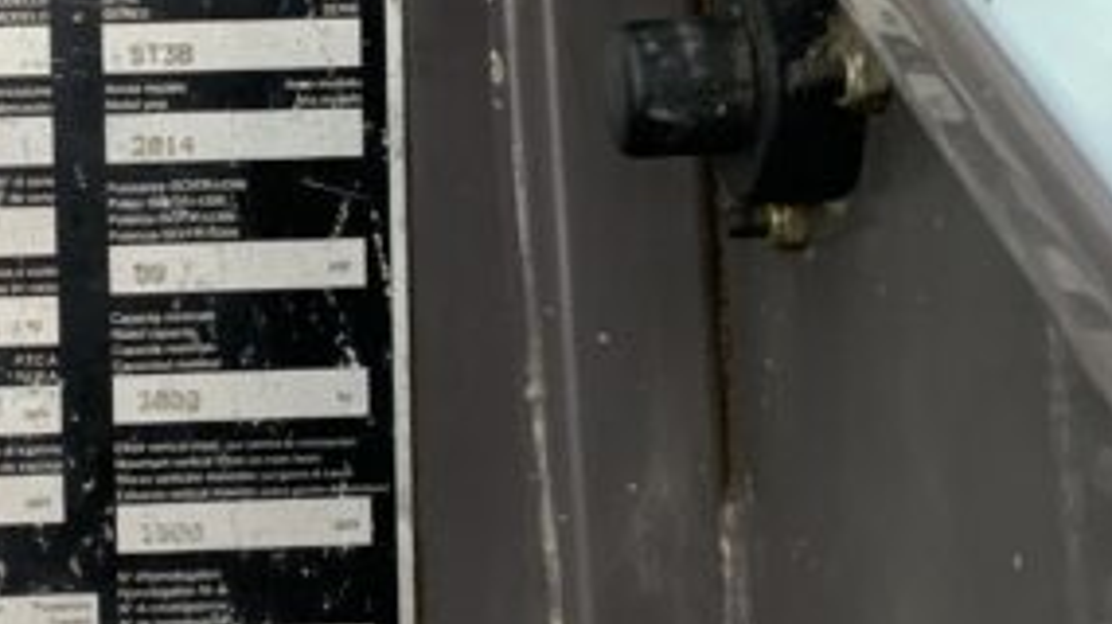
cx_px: 199
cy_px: 203
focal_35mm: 71
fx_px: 2093
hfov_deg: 29.0
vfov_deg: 16.9
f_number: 1.8
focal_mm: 3
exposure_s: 1/74
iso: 64
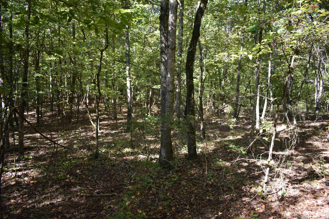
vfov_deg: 47.9
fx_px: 247
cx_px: 164
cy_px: 110
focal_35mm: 27
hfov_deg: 67.4
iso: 400
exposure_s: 1/250
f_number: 4
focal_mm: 18
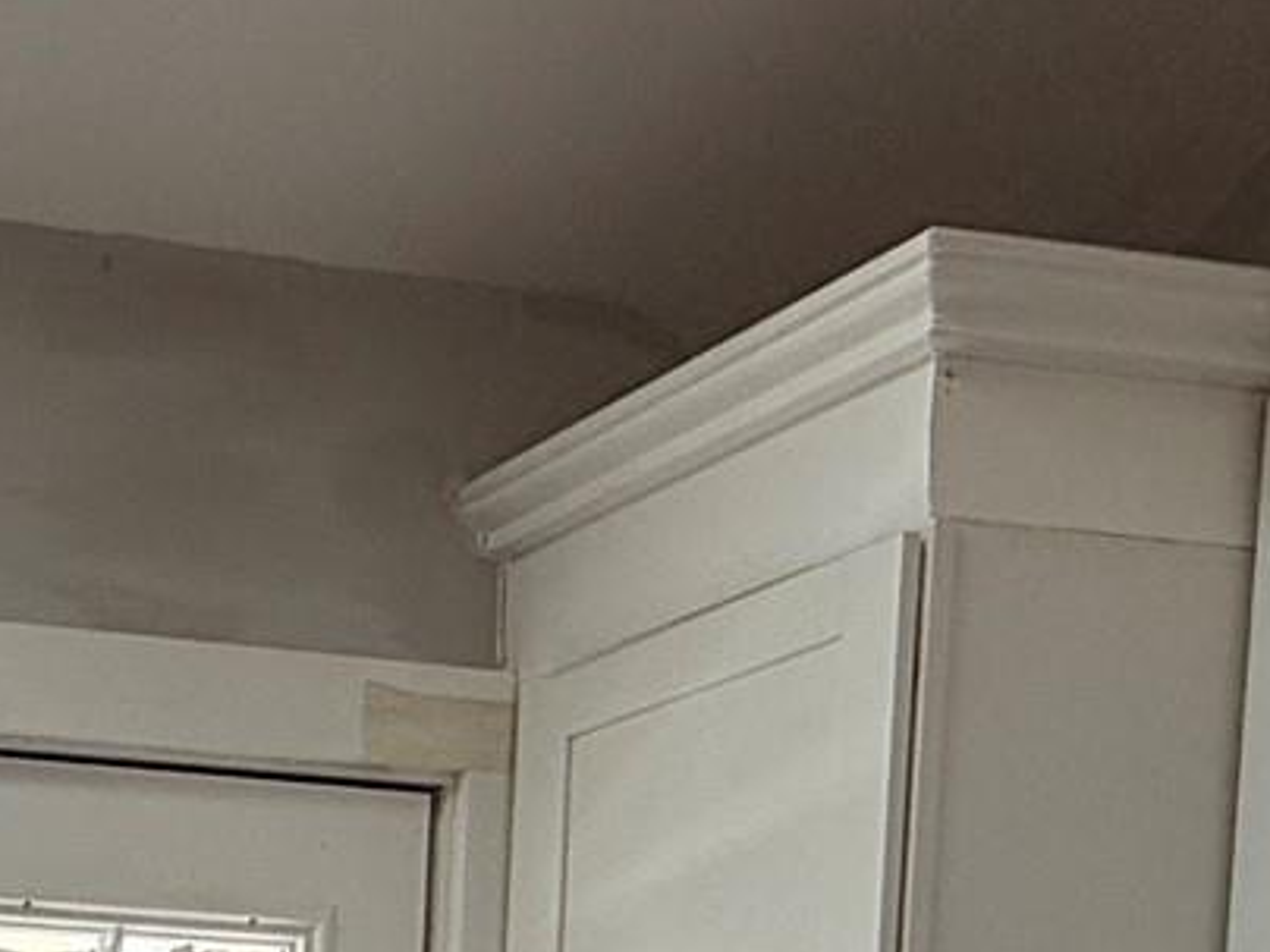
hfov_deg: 23.7
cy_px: 1584
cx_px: -434
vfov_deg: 17.7
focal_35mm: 71
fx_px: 2605
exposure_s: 1/212
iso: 50
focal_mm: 2.22
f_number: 2.2
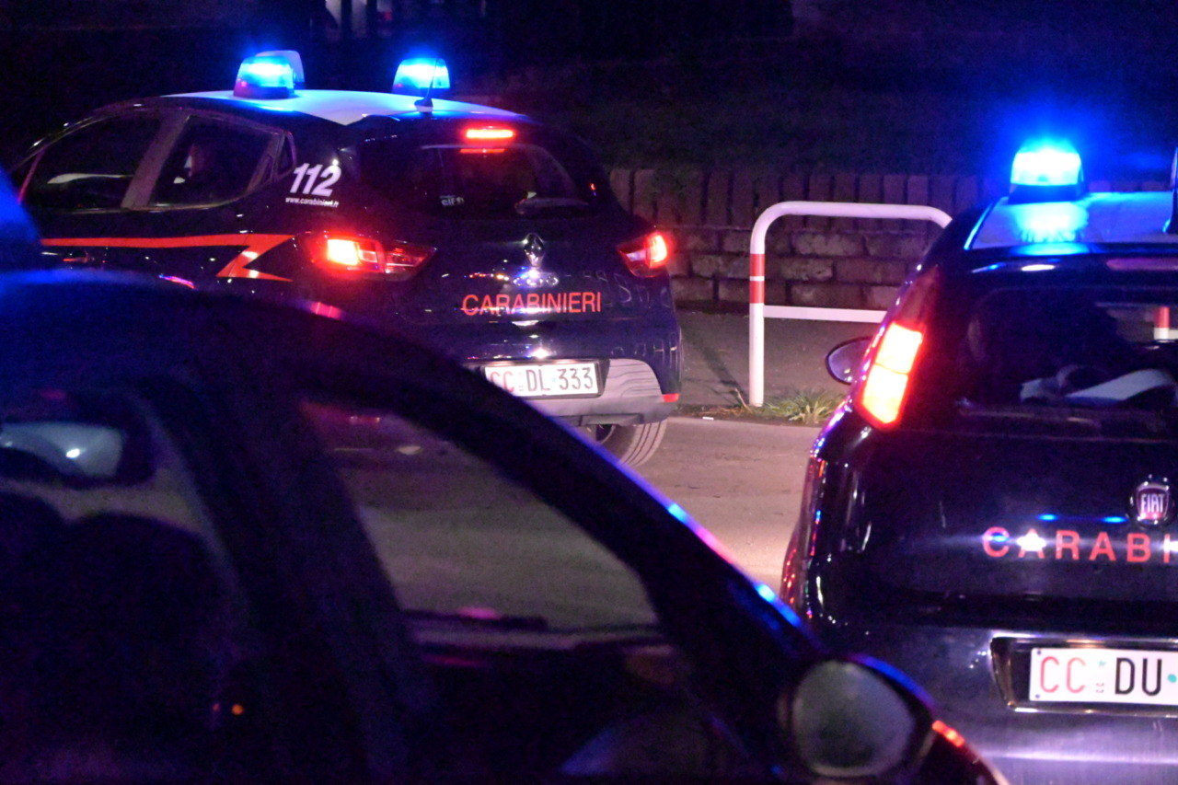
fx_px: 4711
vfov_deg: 9.5
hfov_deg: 14.3
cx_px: 589
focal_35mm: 144
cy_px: 392
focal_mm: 96
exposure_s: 1/160
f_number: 5.6
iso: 51200
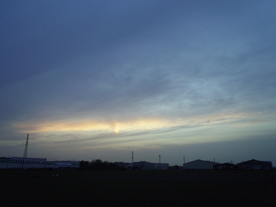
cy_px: 104
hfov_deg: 63.4
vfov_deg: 49.7
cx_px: 138
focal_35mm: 28
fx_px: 223
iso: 100
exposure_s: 1/45
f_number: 3.9
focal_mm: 5.1
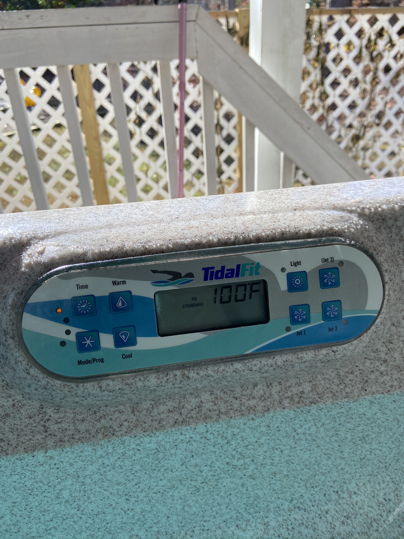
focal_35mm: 26
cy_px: 270
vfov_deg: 67.3
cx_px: 202
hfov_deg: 53.1
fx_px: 405
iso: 32
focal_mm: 4.25
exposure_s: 1/582
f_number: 1.8
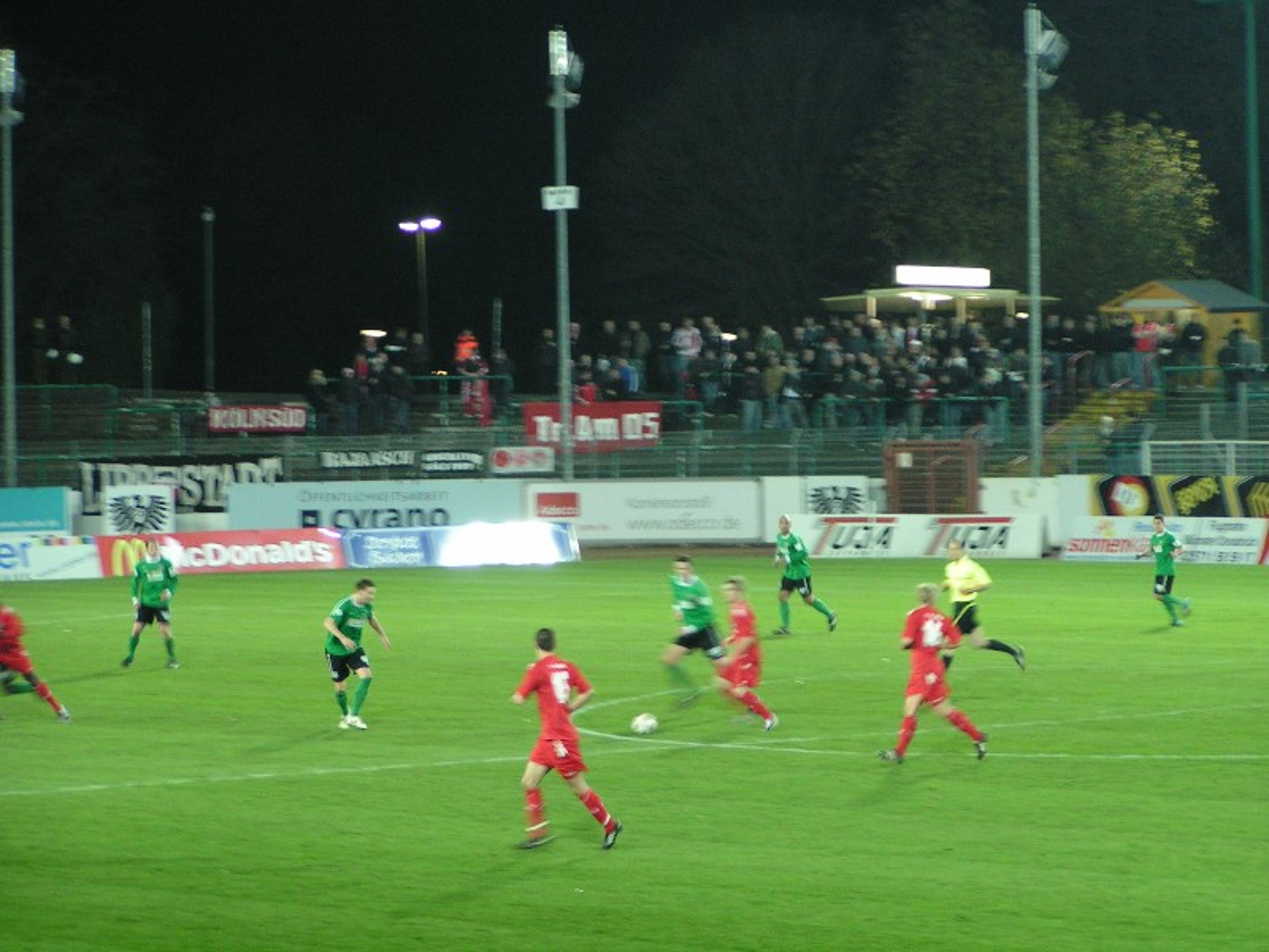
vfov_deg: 8.6
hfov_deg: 11.5
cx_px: 634
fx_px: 6305
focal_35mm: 172
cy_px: 476
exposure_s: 1/25
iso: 200
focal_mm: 26.3
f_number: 3.5
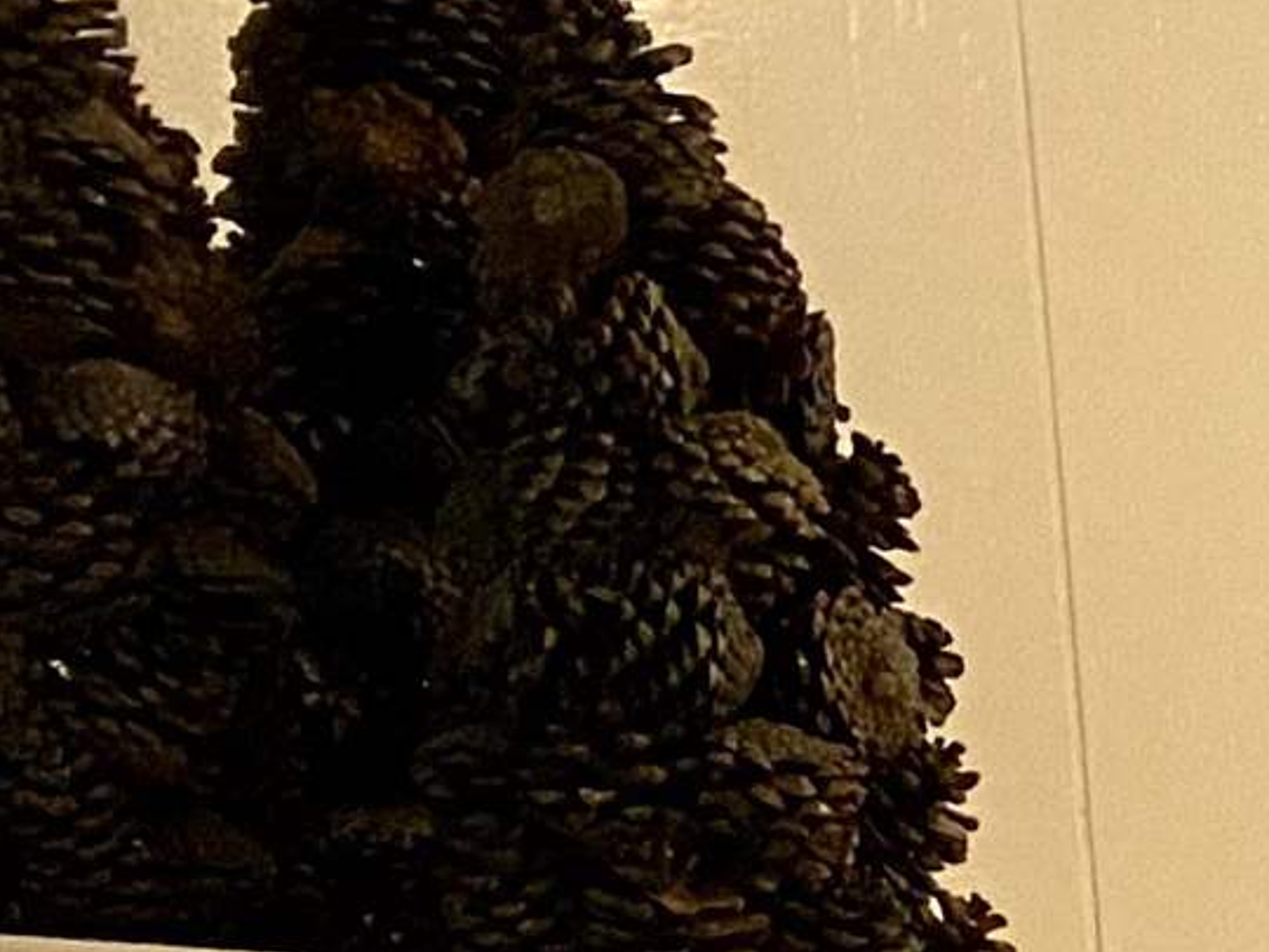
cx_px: 3572
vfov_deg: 8.8
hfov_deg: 10.4
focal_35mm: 148
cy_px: 2534
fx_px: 5426
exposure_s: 1/30
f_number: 1.8
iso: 640
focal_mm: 4.25
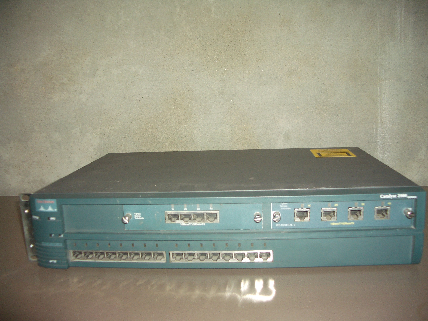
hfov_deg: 52.6
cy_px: 160
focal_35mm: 35
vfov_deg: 40.7
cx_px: 214
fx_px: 433
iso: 100
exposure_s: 1/60
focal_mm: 5.8
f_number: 2.6
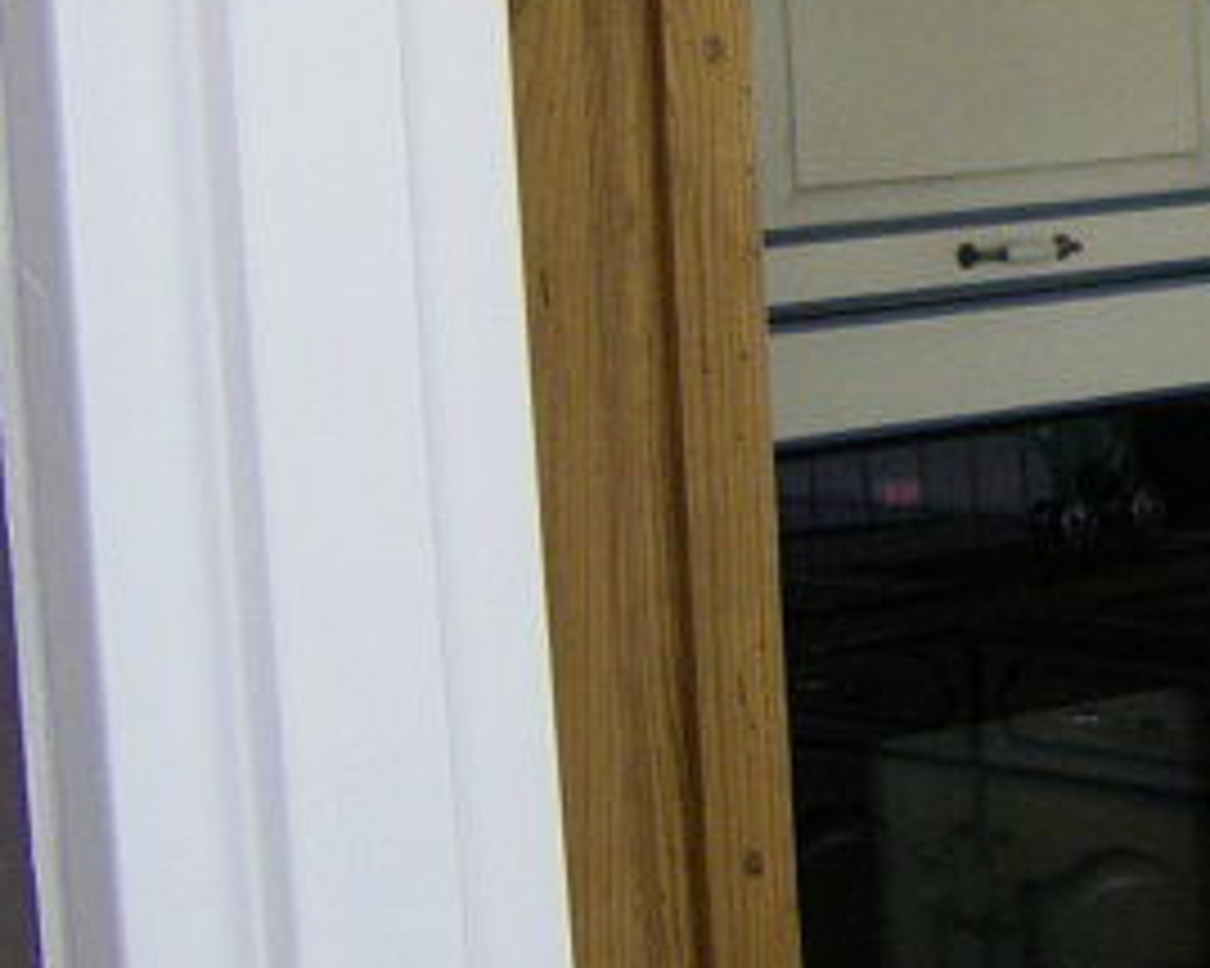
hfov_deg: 13.6
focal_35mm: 138
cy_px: 329
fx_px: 4940
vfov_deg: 11.2
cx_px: 1475
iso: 200
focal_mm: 6.3
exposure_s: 1/50
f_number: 3.5
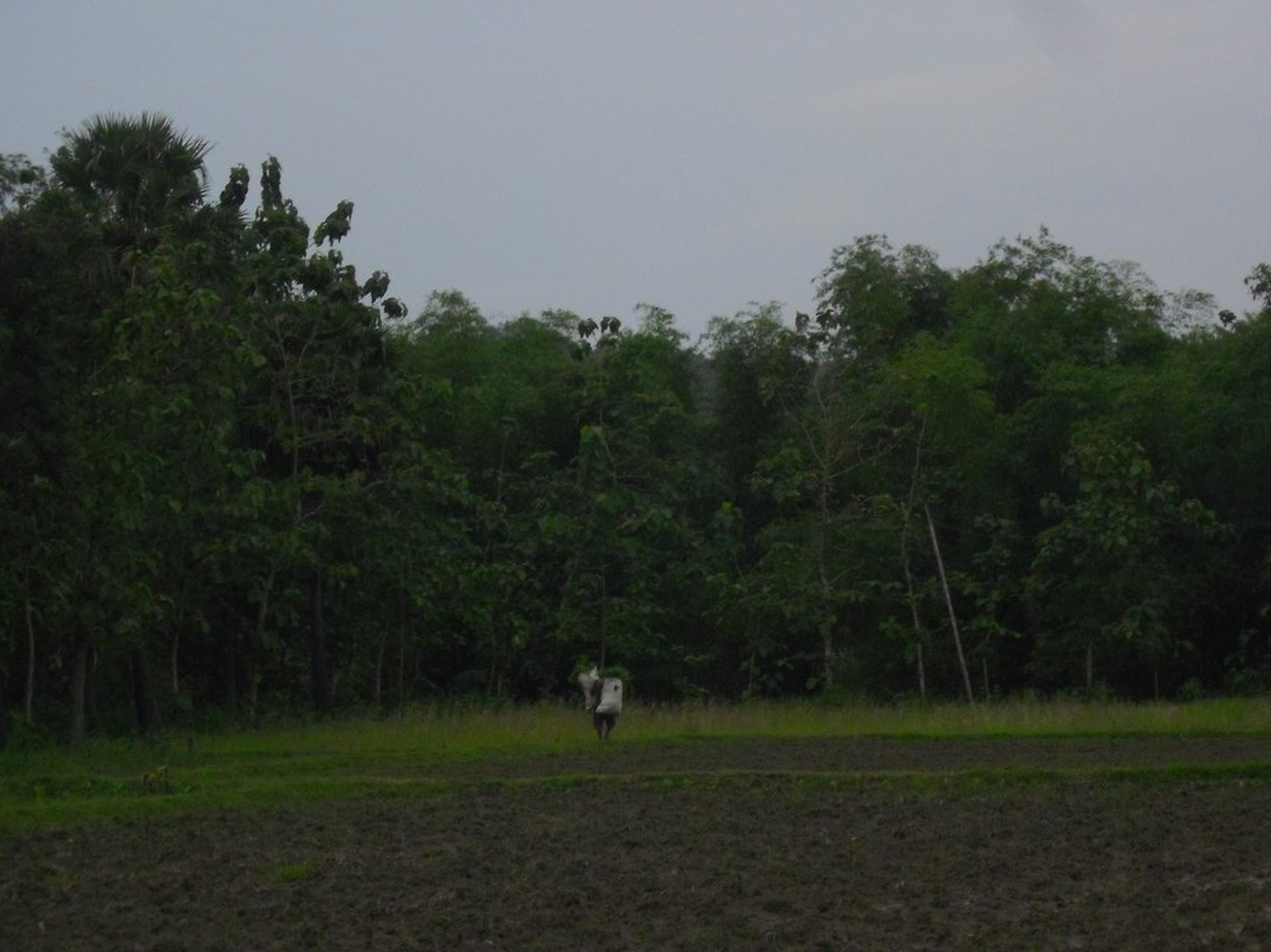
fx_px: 4185
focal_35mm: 114
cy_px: 473
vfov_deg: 13.0
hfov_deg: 17.3
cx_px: 637
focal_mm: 18.6
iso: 400
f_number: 5.2
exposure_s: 1/60
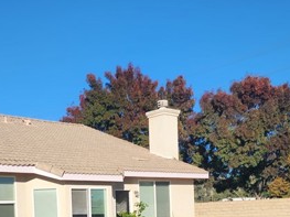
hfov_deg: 34.1
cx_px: 100
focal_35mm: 56
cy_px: 218
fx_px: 469
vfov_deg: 24.8
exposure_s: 1/1279
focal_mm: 6.4
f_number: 1.8
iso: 12
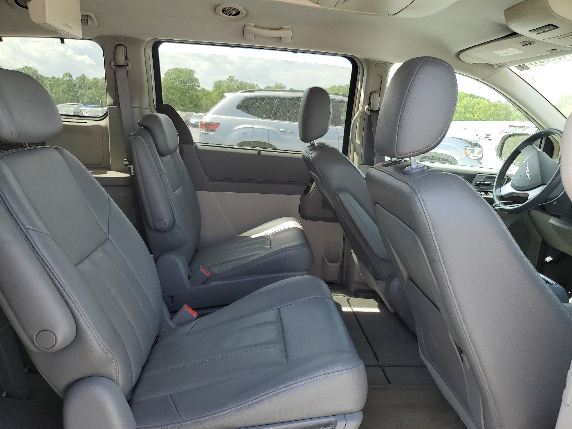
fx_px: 430
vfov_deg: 53.1
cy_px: 214
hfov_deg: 67.3
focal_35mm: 26
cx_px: 286
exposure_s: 1/500
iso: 50
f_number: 1.5
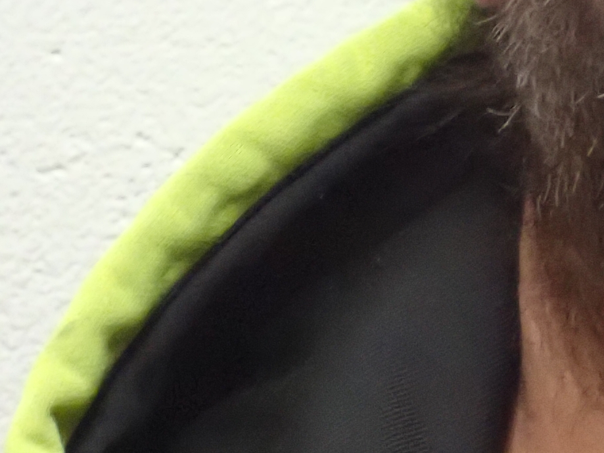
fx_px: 5391
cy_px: 51
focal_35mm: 309
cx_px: 890
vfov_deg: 4.8
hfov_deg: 6.3
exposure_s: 1/60
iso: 1250
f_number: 3.9
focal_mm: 12.73
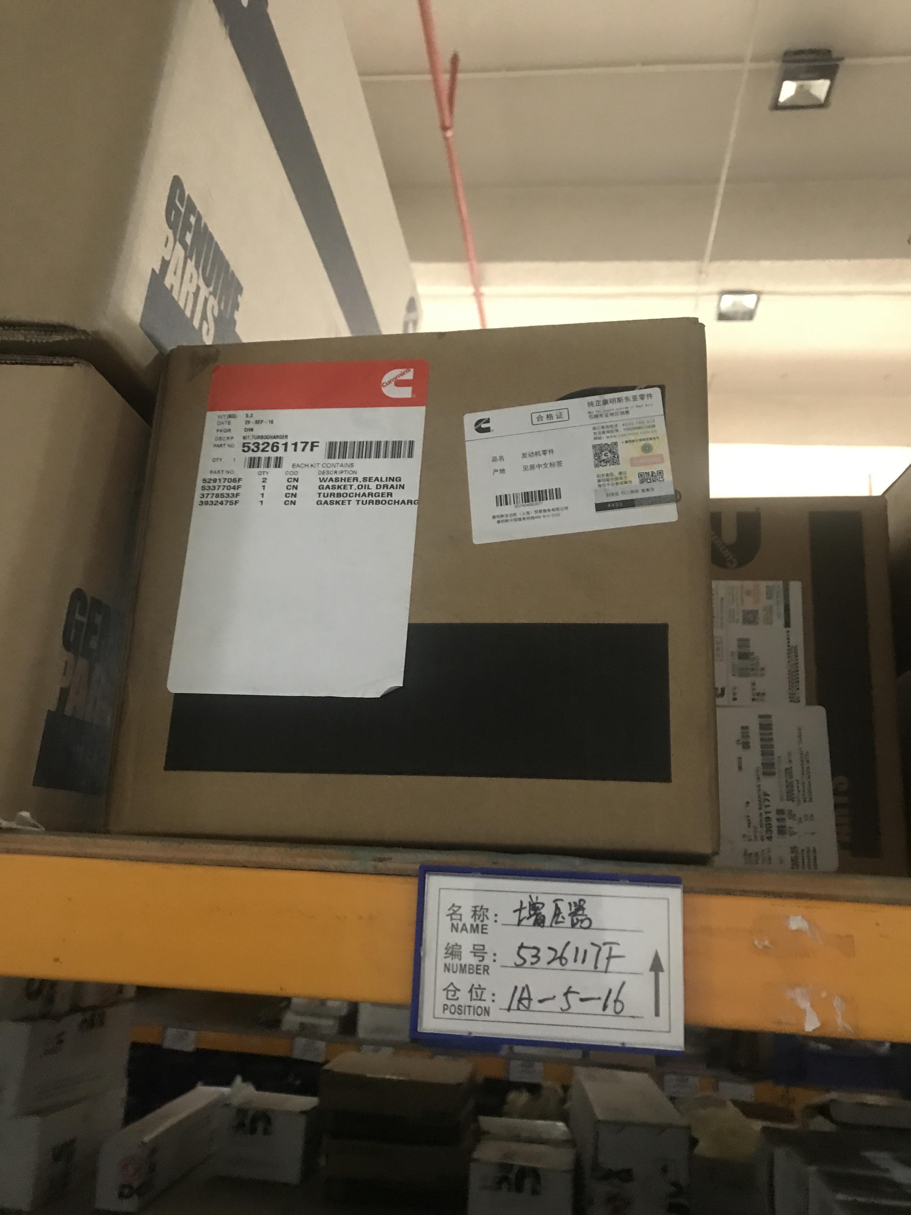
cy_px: 608
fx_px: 983
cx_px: 456
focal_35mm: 28
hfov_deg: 49.7
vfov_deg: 63.4
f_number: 1.8
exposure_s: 1/7
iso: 80
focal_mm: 3.99
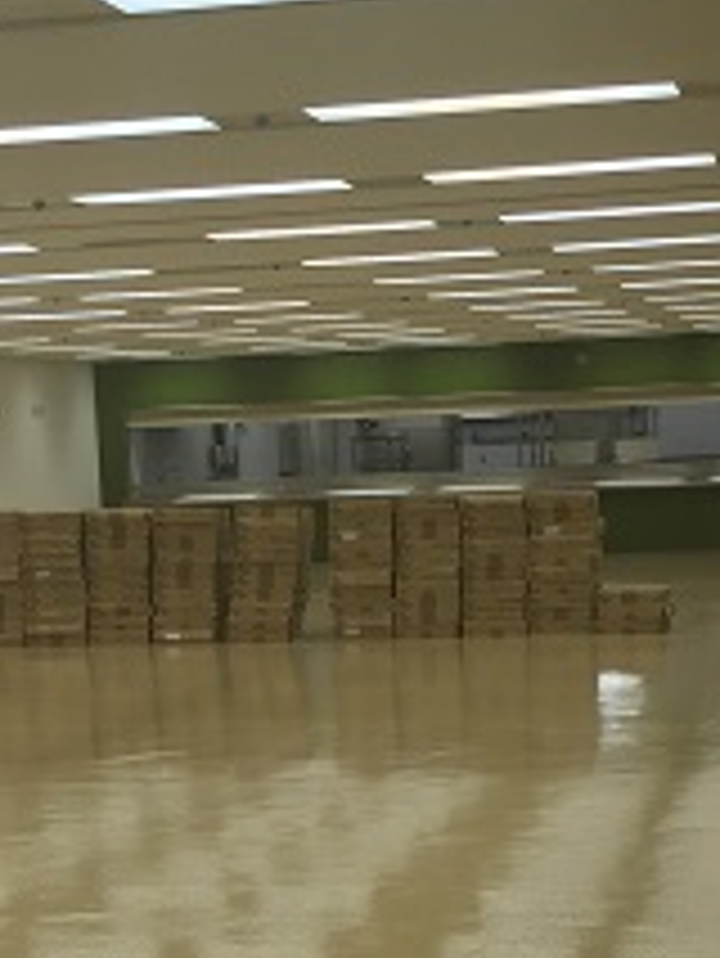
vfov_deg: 21.1
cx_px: 270
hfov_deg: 17.0
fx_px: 2410
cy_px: 1120
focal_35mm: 87
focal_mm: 4.15
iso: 32
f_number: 2.2
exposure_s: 1/60
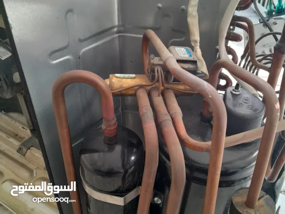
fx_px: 214
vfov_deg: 53.1
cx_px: 142
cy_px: 107
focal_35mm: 26
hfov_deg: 67.3
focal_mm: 3.98
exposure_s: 1/50
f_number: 1.8
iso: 160
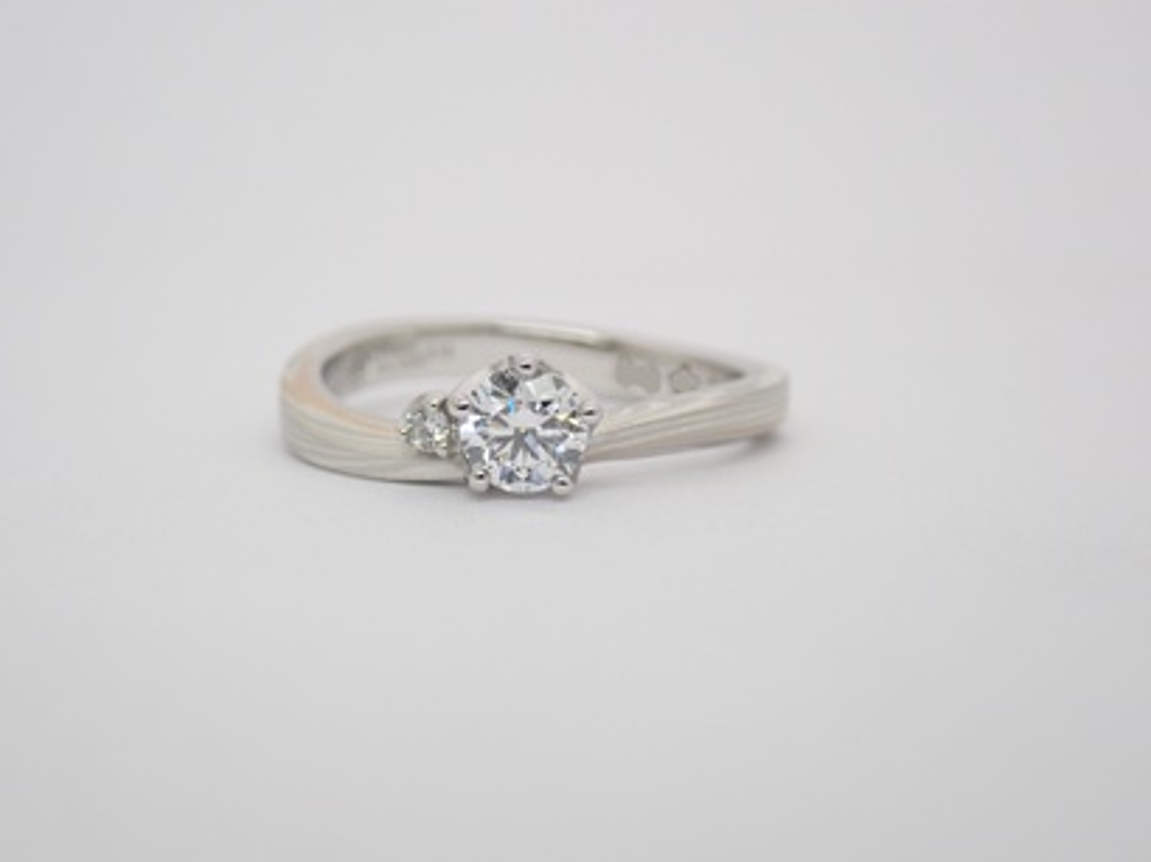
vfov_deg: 16.4
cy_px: 414
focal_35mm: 90
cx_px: 528
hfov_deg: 21.8
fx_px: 2991
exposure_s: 1/125
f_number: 4.3
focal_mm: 14.62
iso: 200
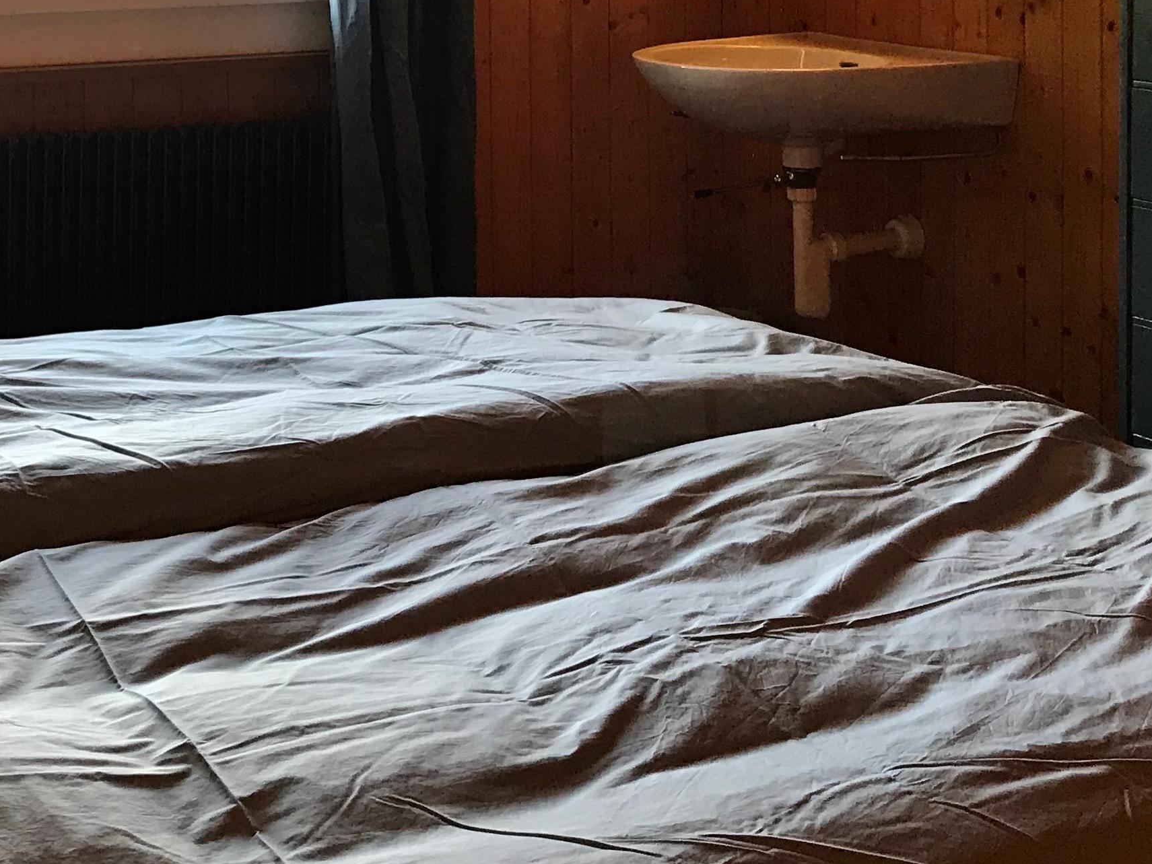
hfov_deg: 29.3
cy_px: -77
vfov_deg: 21.2
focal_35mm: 66
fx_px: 2196
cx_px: 451
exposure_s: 1/33
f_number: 1.8
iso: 32
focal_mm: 3.99
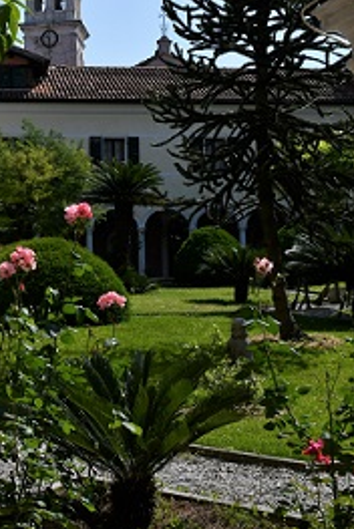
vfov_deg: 34.9
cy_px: 135
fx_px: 824
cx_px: 74
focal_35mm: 56
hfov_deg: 23.9
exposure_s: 1/800
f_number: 14
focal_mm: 22
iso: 250
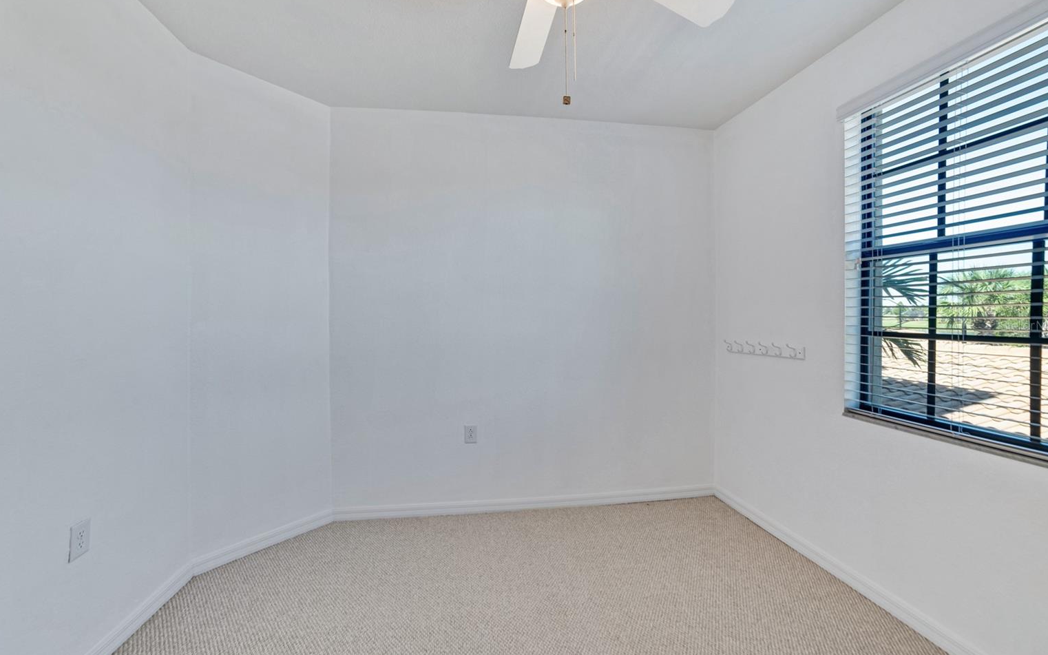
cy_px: 325
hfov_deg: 101.4
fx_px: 428
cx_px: 511
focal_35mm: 15
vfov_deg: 74.8
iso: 160
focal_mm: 14
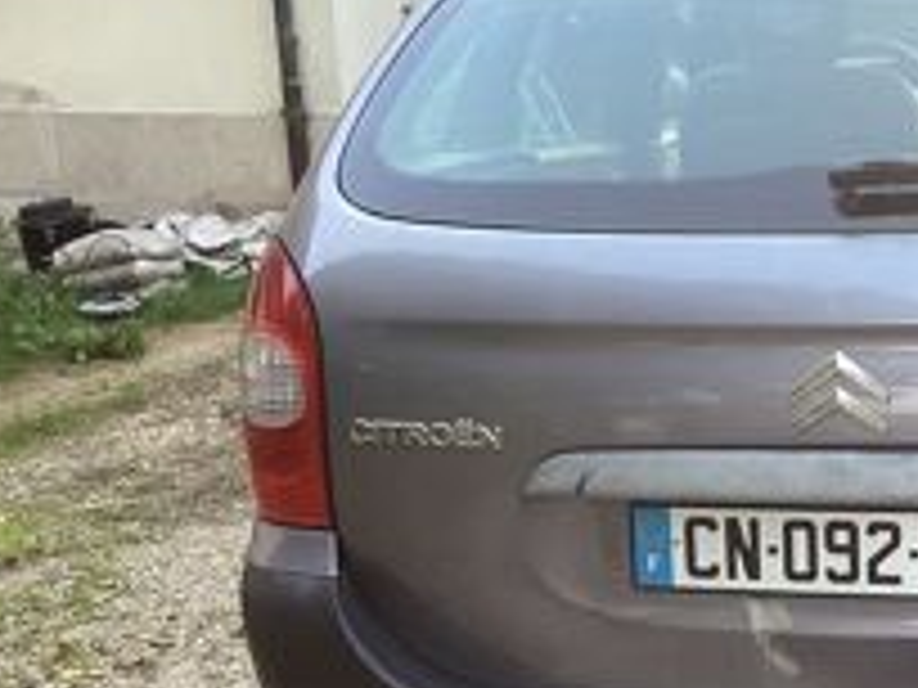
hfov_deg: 25.3
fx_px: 1936
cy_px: 400
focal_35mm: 73
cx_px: 936
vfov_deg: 20.1
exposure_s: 1/100
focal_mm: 3.3
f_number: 2.4
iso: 100
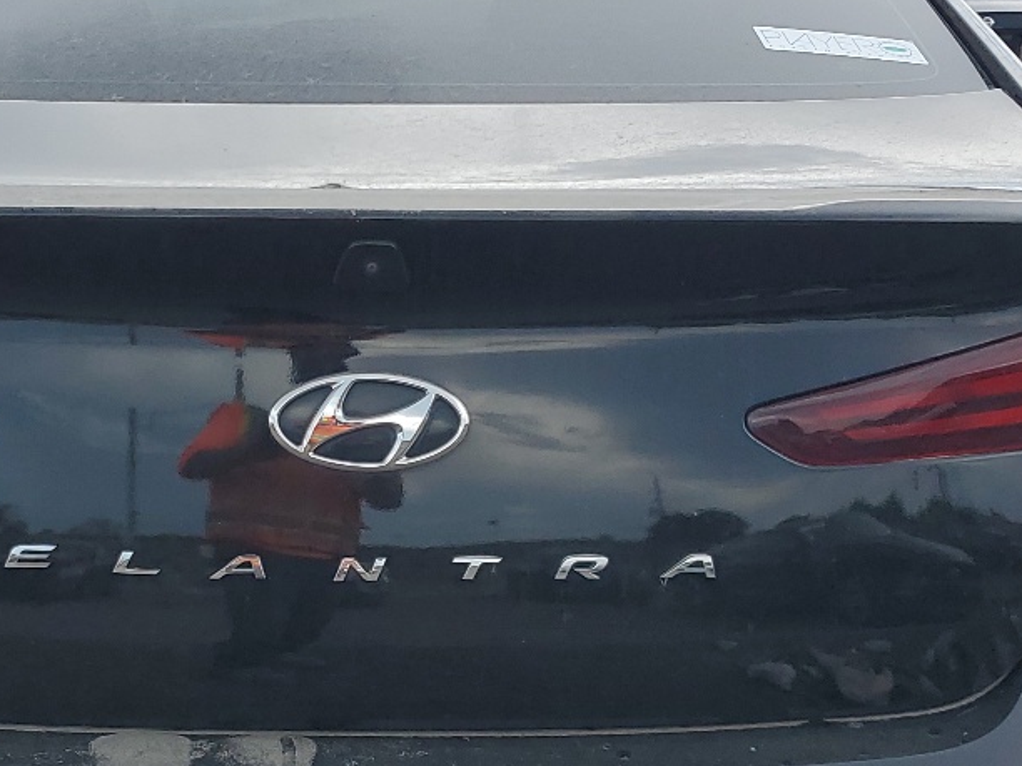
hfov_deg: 28.3
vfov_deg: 21.5
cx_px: 297
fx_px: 2008
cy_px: 539
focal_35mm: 68
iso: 50
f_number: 1.5
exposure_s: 1/1111
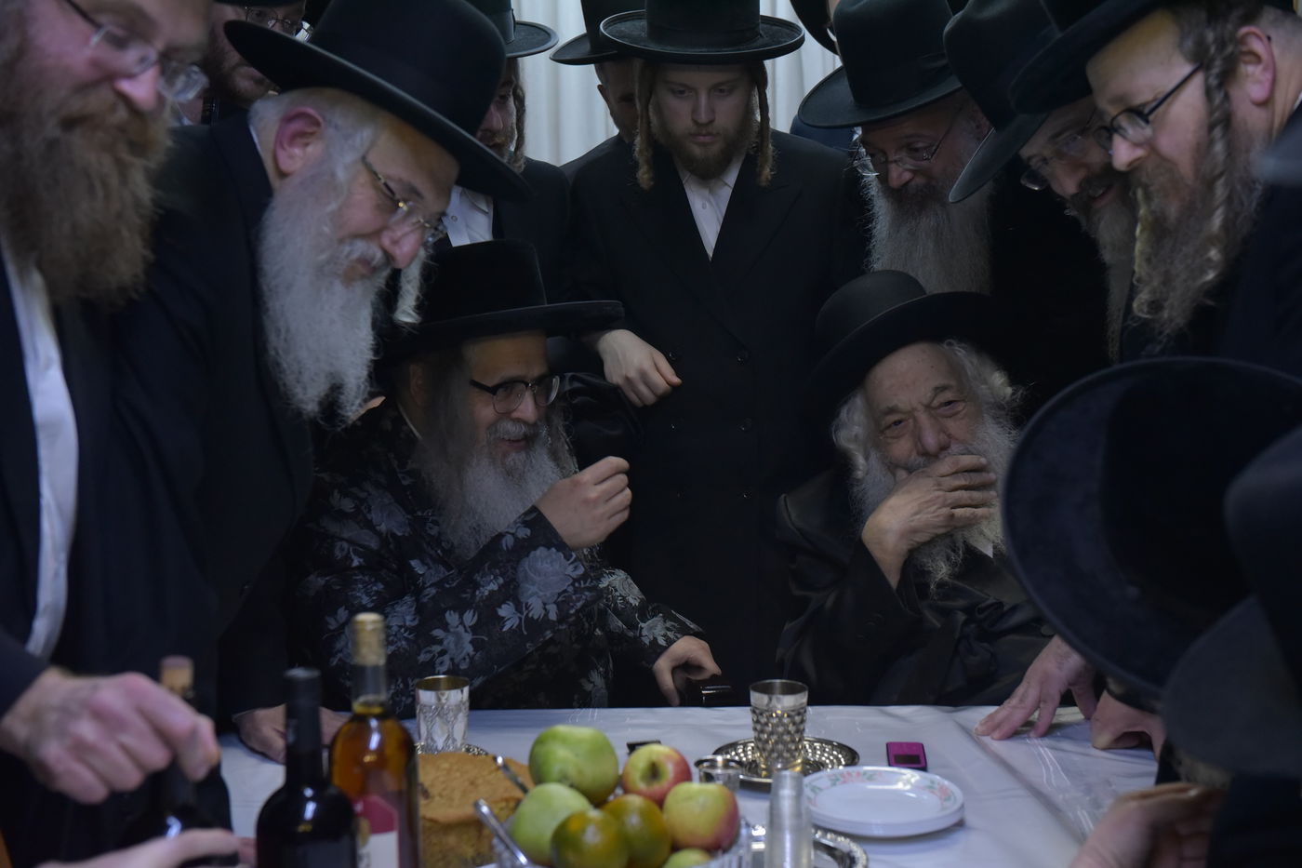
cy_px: 434
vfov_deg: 24.2
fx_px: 2025
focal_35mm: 56
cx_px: 651
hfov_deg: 35.6
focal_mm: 56
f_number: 4
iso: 3200
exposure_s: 1/200
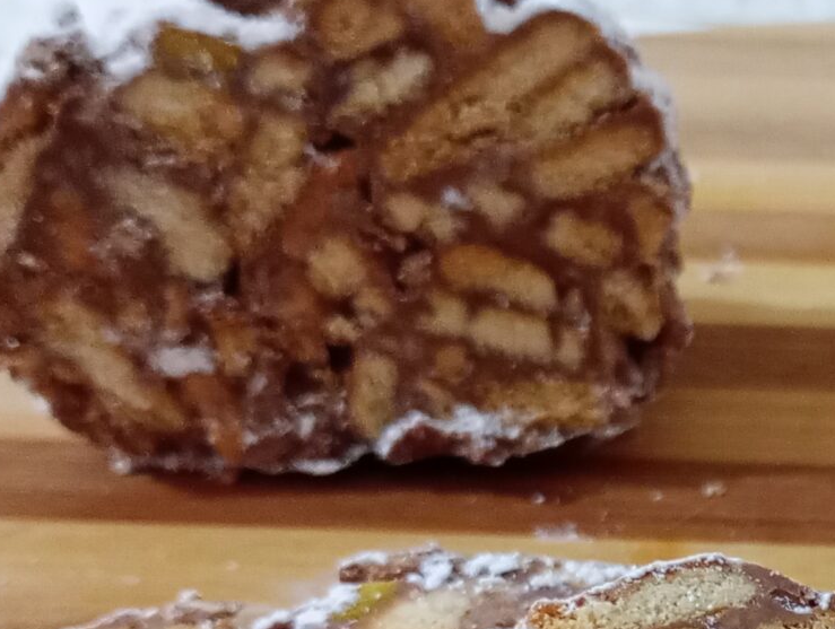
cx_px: 1073
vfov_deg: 14.9
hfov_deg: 18.8
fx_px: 2344
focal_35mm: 97
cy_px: 696
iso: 1563
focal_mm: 4.27
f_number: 1.8
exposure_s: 1/16.7
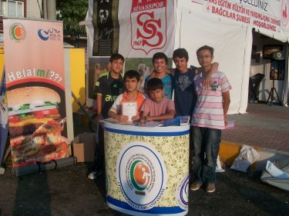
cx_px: 144
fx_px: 284
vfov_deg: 41.8
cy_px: 108
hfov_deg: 54.0
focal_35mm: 34
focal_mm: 5.7
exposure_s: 1/400
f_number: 5.5
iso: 80
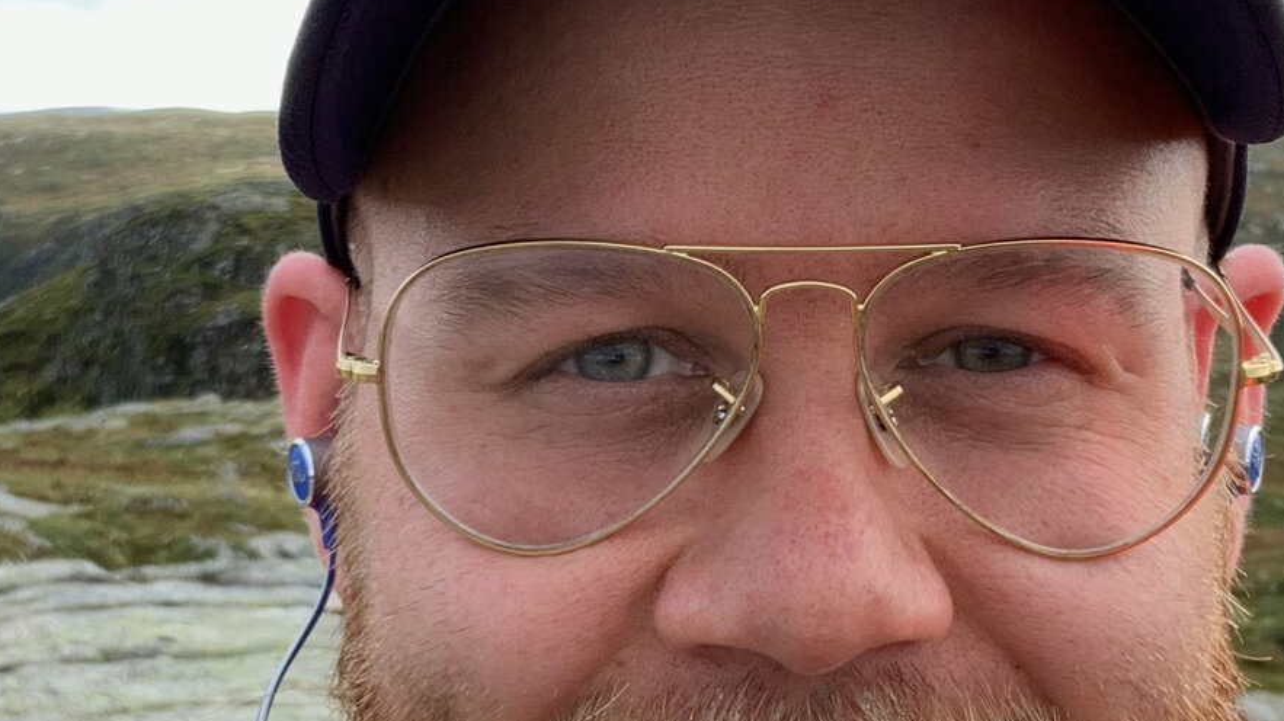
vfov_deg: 15.3
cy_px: 472
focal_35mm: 79
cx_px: 491
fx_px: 2689
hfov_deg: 26.8
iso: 16
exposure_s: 1/156
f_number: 2.2
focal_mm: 2.87
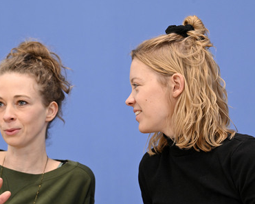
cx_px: 113
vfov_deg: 9.0
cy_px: 102
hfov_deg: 11.3
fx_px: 1291
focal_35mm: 171
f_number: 5.6
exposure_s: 1/640
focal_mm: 150
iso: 4000
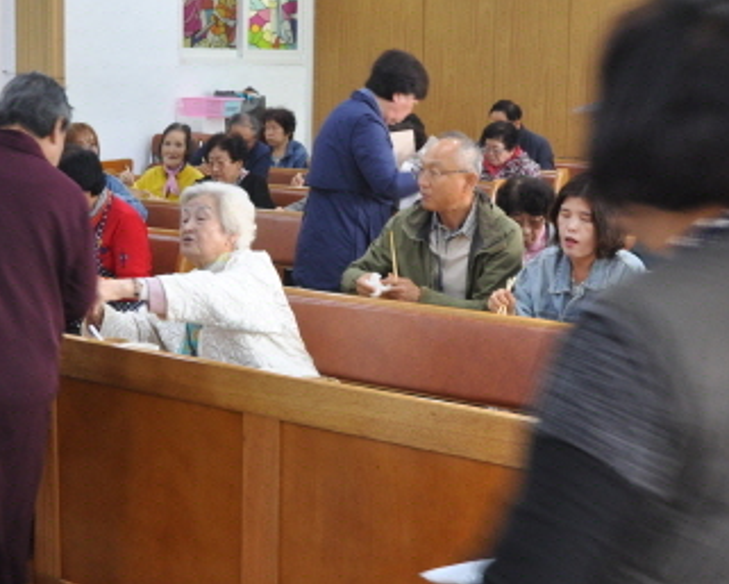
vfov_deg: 24.2
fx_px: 1360
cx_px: 266
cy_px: 251
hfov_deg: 29.9
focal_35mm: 63
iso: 400
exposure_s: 1/20
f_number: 4.5
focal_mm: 18
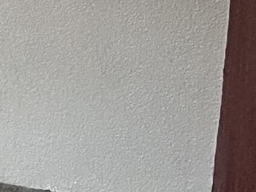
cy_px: -200
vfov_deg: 7.7
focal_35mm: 185
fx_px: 1367
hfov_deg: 8.5
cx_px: -581
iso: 100
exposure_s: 1/60
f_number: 1.6
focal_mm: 5.1
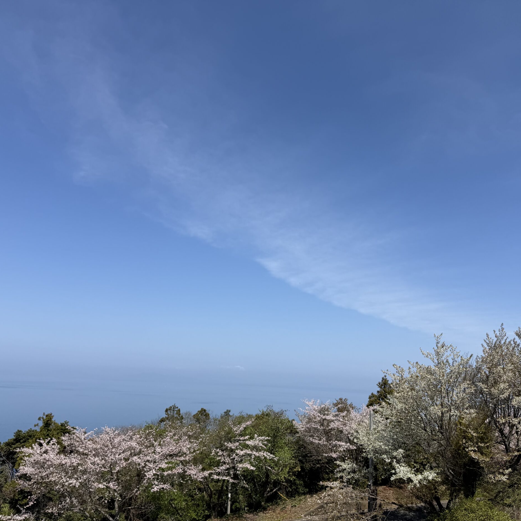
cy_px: 267
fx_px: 494
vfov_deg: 55.6
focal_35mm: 29
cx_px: 283
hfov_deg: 55.5
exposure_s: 1/6711
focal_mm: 6.76
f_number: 1.78
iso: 80
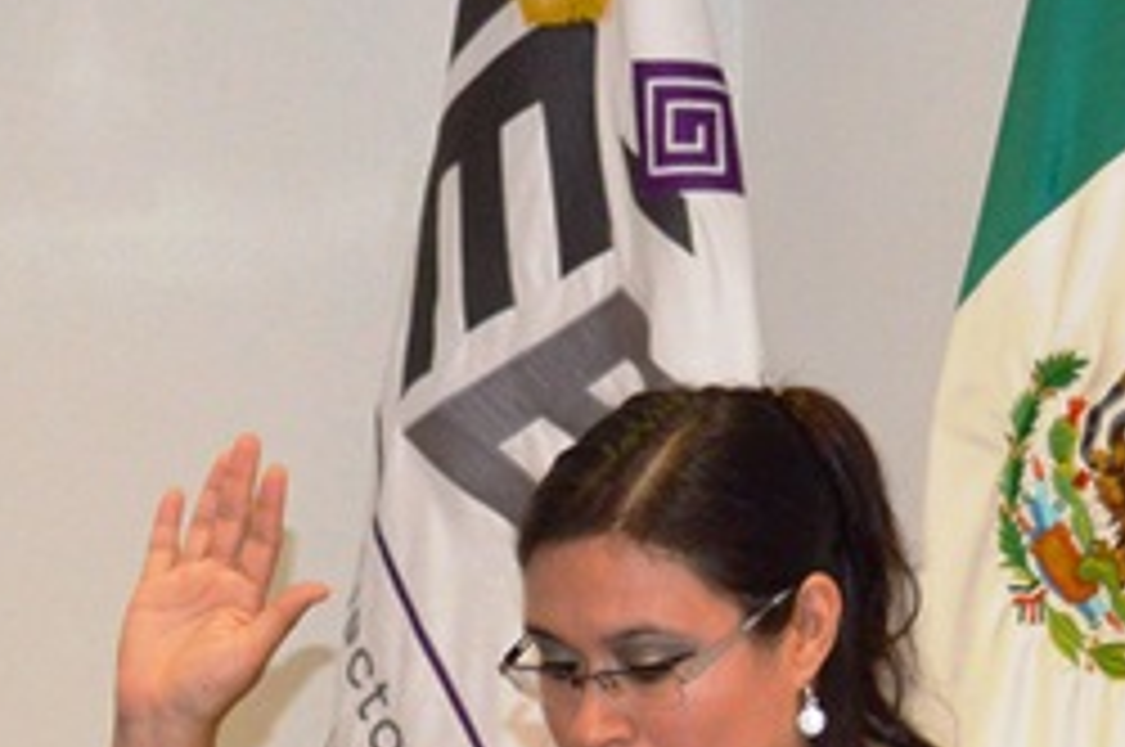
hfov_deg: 7.7
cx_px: 1330
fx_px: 8239
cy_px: 729
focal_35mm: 264
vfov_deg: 5.2
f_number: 5.3
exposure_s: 1/60
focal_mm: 44
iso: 900
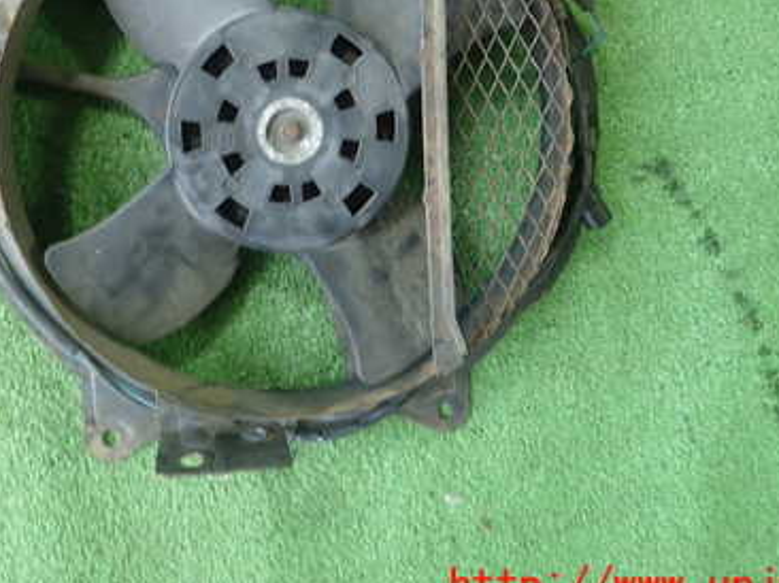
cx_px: 292
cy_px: 136
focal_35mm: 41
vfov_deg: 34.3
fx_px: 922
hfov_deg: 45.4
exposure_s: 1/60
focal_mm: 4.5
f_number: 2
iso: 125
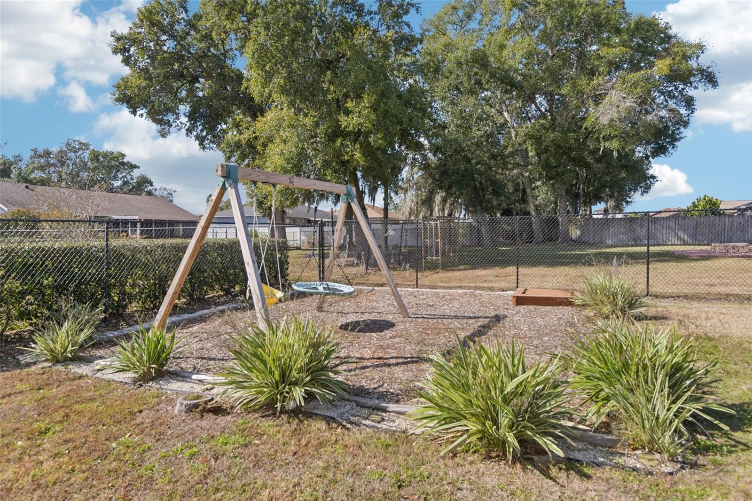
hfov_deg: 84.0
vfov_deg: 61.9
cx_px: 376
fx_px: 418
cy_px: 250
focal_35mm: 20
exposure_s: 1/800
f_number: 8
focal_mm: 20
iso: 400
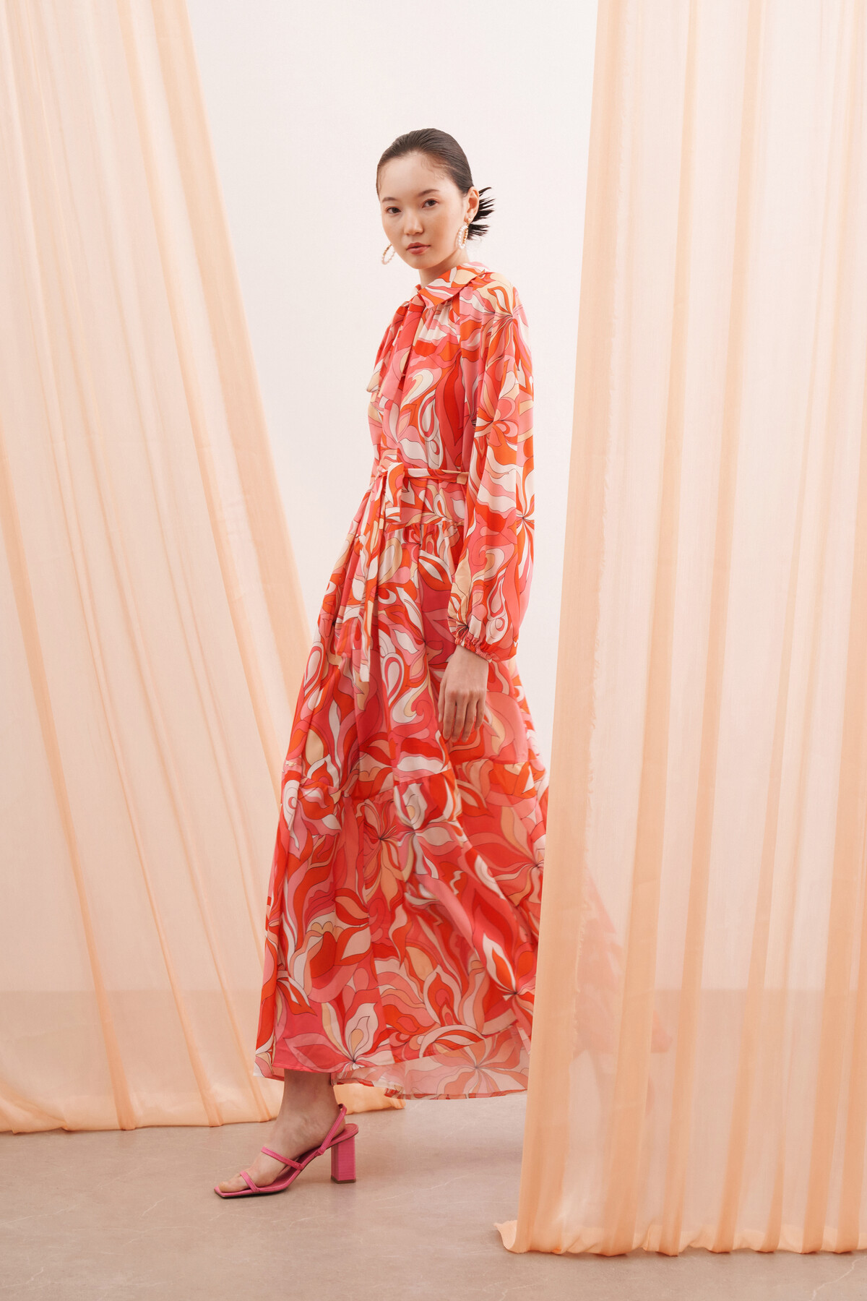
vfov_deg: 39.6
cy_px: 650
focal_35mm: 50
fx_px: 1806
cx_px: 434
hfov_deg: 27.0
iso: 400
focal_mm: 50
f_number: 11
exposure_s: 1/160
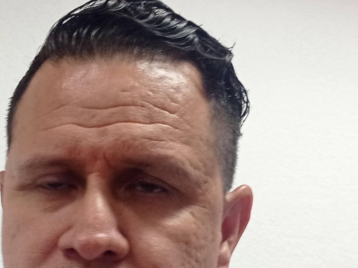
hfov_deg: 22.7
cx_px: 72
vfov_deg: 16.3
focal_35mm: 85
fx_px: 878
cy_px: 357
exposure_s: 1/40
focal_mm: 4.7
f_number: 1.79
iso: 210
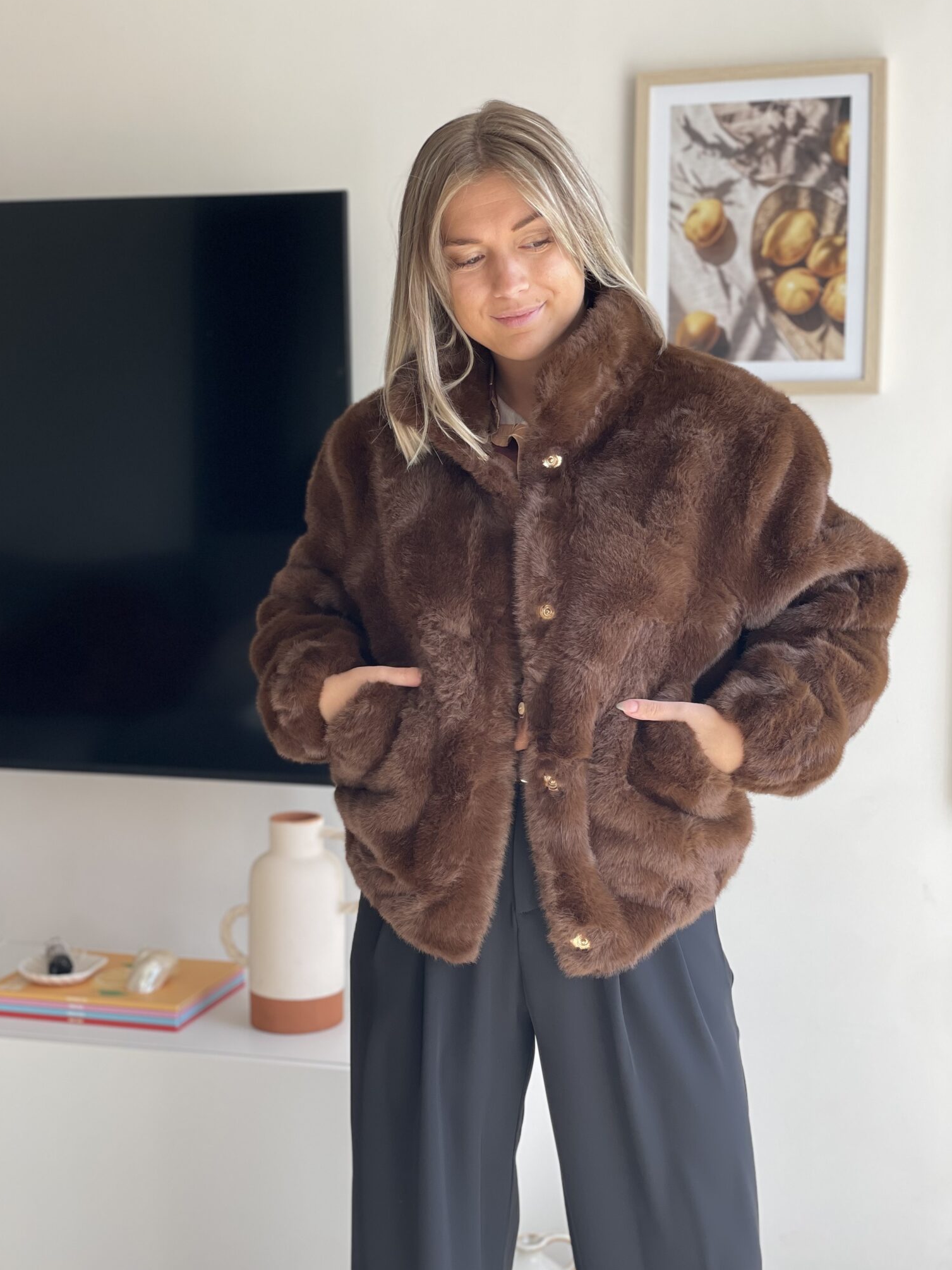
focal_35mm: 53
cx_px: 471
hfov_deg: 27.5
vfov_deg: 36.2
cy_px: 628
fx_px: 1943
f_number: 2
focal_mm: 6
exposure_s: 1/137
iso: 25
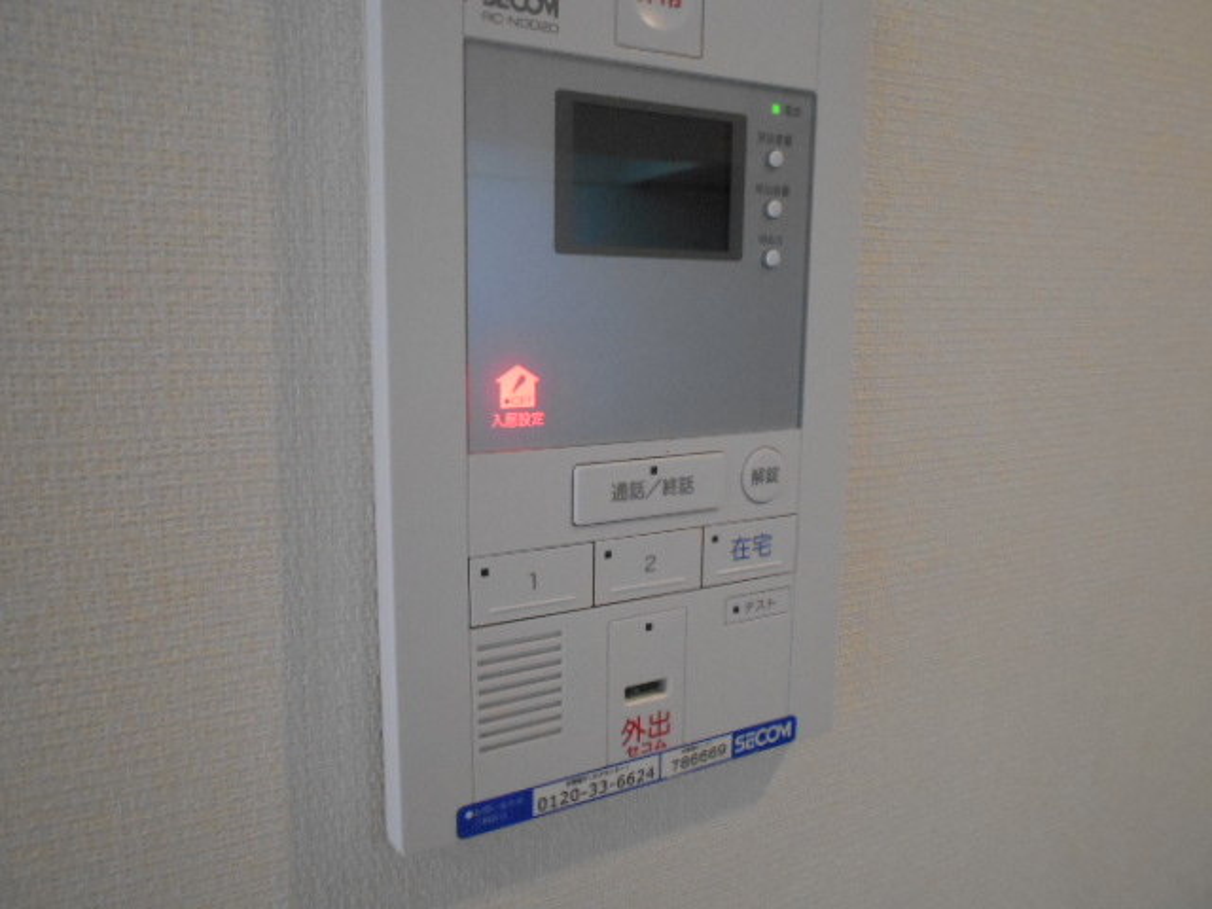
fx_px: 910
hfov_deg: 67.3
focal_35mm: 26
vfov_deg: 53.1
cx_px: 606
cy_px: 454
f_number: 3.2
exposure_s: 1/125
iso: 800
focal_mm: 4.6
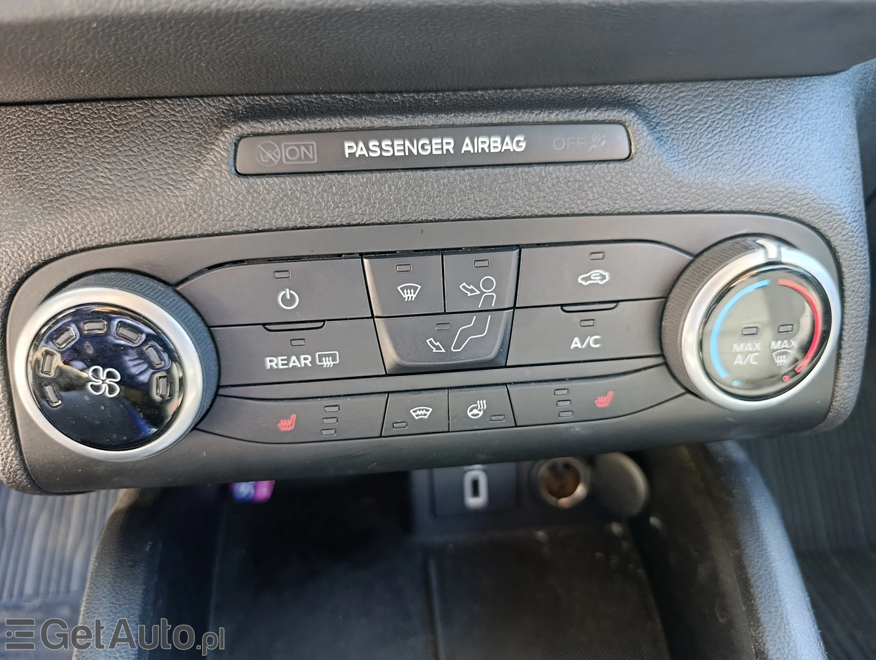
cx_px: 438
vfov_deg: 59.0
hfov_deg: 73.8
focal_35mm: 23
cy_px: 330
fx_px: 583
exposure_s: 1/50
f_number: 1.65
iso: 950
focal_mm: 6.11
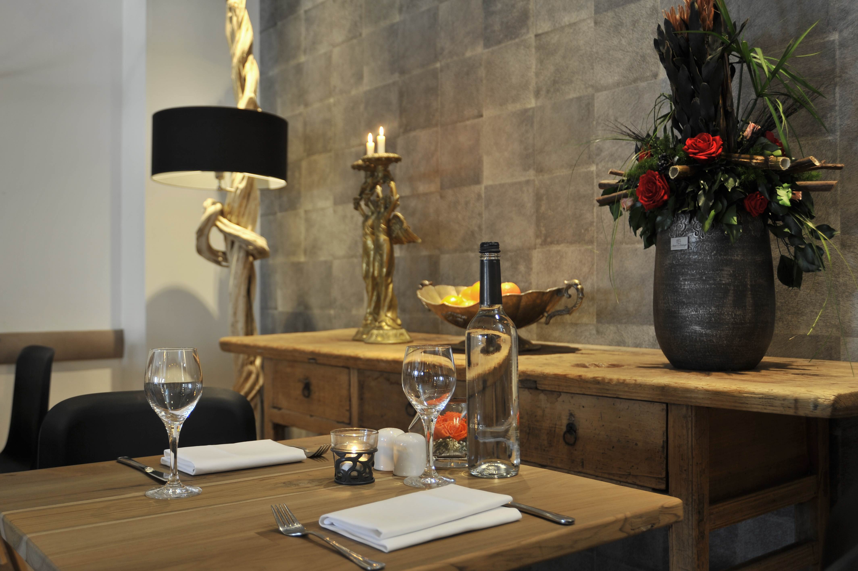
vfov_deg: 37.8
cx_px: 429
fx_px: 834
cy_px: 286
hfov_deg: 54.5
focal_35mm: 35
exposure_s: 1/4
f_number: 4.5
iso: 200
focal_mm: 35
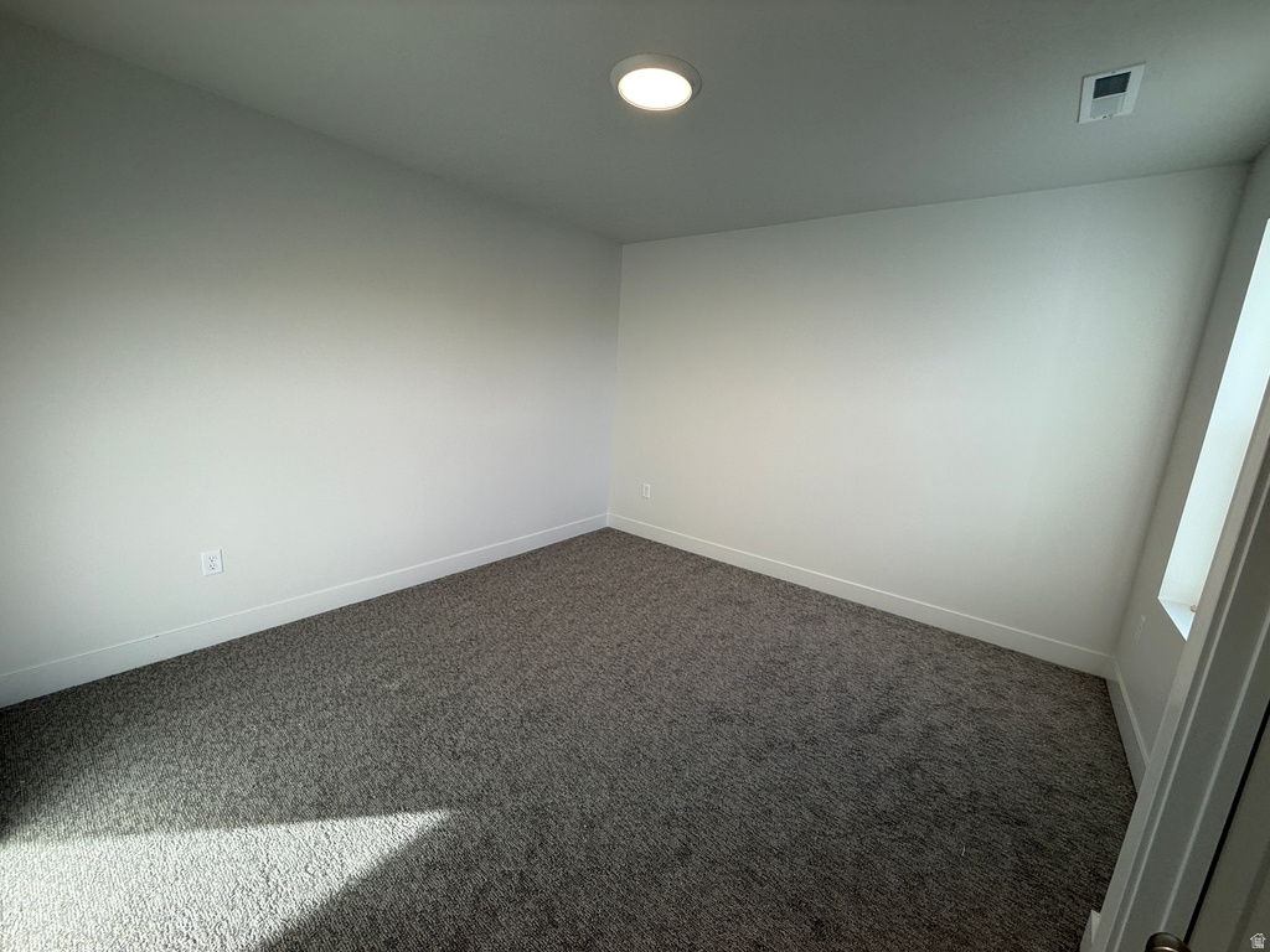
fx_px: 514
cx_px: 635
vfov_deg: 85.7
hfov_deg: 102.1
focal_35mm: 14
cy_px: 476
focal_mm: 2.22
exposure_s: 1/173
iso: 50
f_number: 2.2
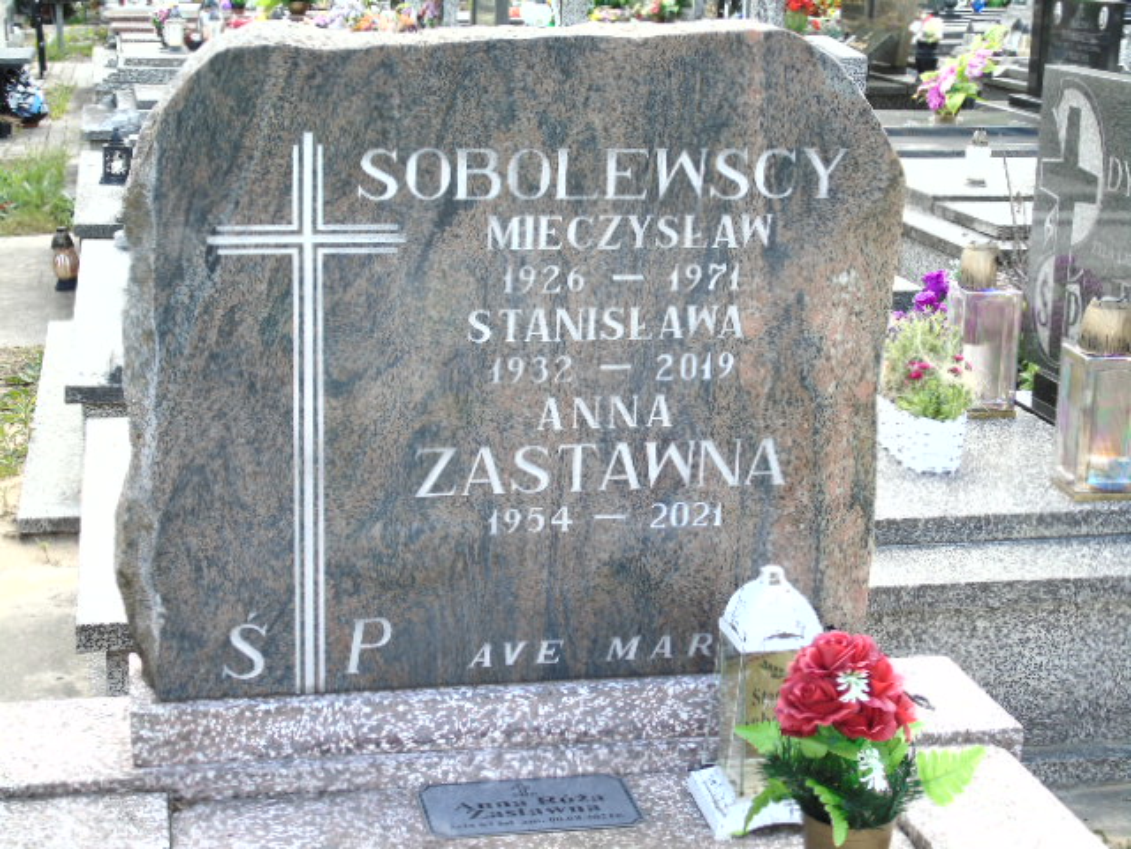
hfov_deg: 31.2
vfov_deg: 23.7
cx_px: 566
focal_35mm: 62
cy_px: 424
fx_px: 2026
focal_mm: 11
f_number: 4.5
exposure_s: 1/80
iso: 80
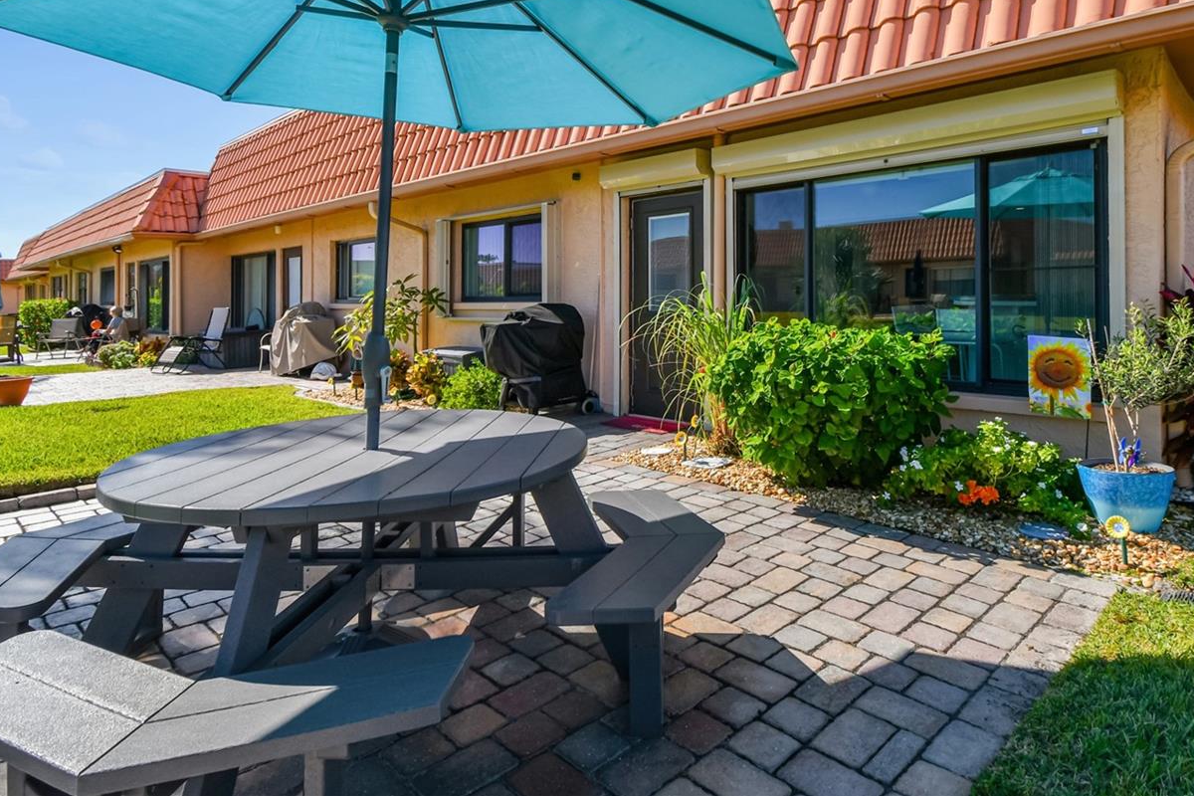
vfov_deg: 60.5
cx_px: 645
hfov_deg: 83.8
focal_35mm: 20
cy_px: 267
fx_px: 663
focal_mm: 10
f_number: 7.1
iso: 100
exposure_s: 1/200
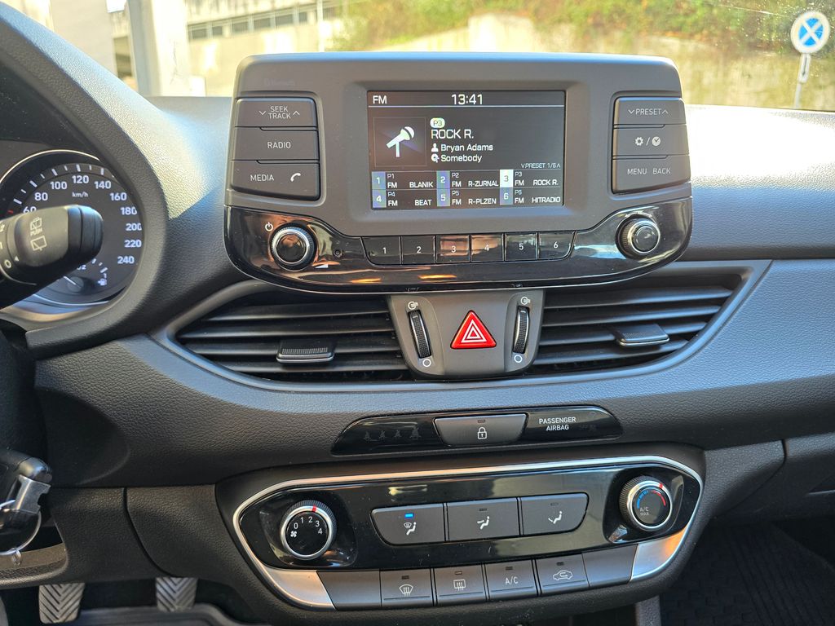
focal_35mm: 23
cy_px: 313
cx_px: 418
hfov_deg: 73.9
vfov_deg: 58.9
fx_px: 555
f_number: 1.7
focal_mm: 6.3
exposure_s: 1/100
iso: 160
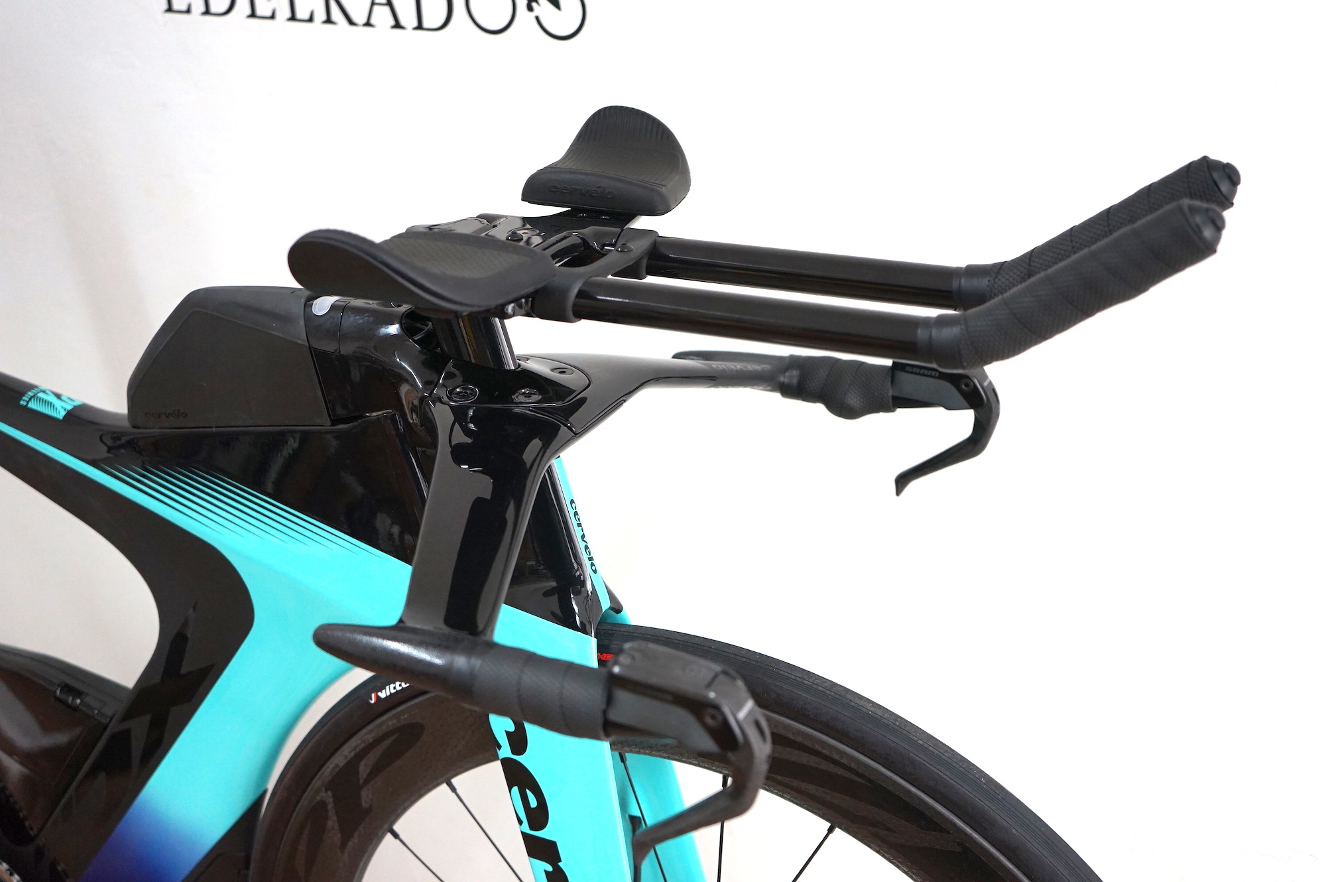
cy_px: 441
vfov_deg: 32.6
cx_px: 663
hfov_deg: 47.4
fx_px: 1509
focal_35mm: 41
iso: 1250
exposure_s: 1/160
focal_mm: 41
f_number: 4.5
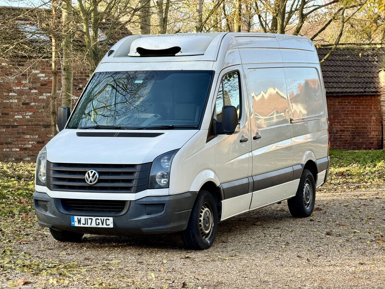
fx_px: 1112
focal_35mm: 100
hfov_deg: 19.6
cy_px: 144
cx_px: 192
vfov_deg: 14.8
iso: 50
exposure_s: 1/140
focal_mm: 16.89
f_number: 2.8
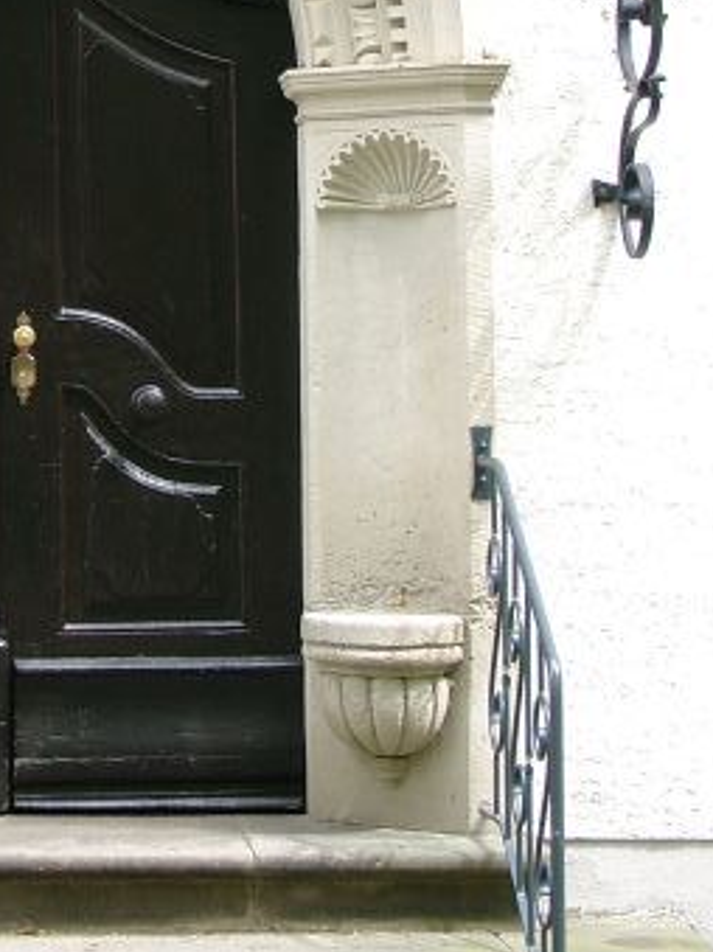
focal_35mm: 118
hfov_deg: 12.4
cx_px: 6
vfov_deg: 16.4
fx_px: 3243
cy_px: 53
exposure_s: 1/74.4
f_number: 4
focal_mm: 10.4
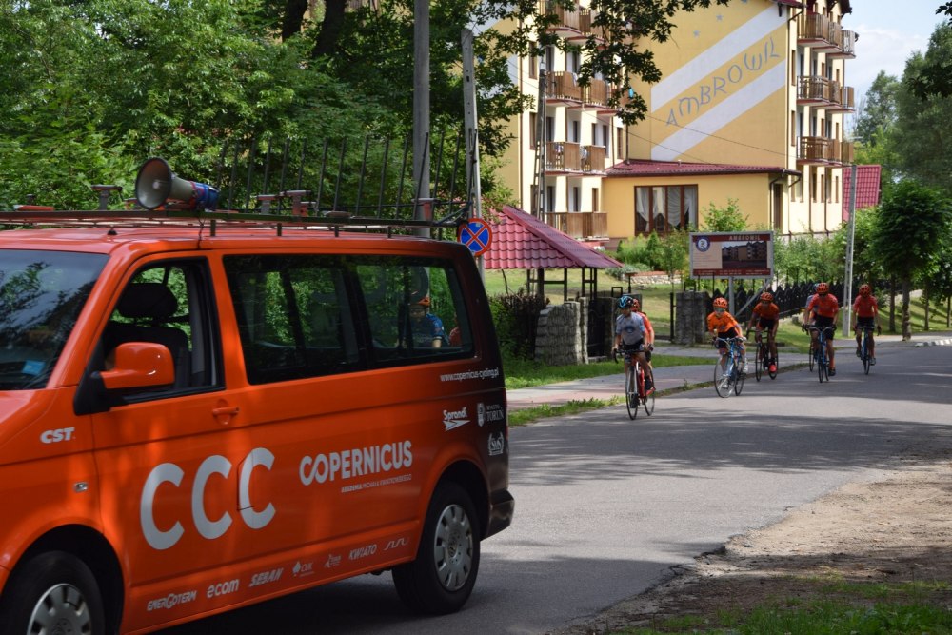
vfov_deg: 15.7
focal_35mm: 87
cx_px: 476
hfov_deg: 23.4
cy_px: 318
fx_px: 2301
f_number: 6.7
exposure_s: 1/180
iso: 100
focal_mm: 58
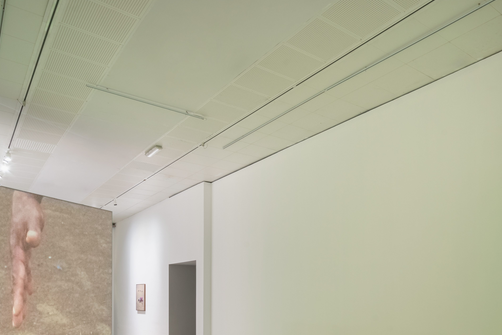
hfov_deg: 57.9
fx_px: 432
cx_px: 360
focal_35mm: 31
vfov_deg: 39.7
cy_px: 292
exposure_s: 2.5
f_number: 14
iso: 200
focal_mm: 16
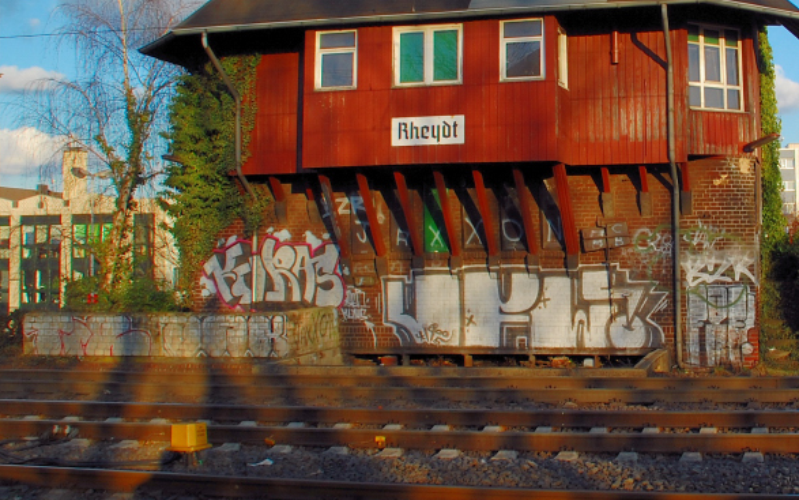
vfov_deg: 26.8
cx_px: 607
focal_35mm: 48
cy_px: 176
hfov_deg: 40.6
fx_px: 1045
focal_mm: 18
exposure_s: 1/100
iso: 200
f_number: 13
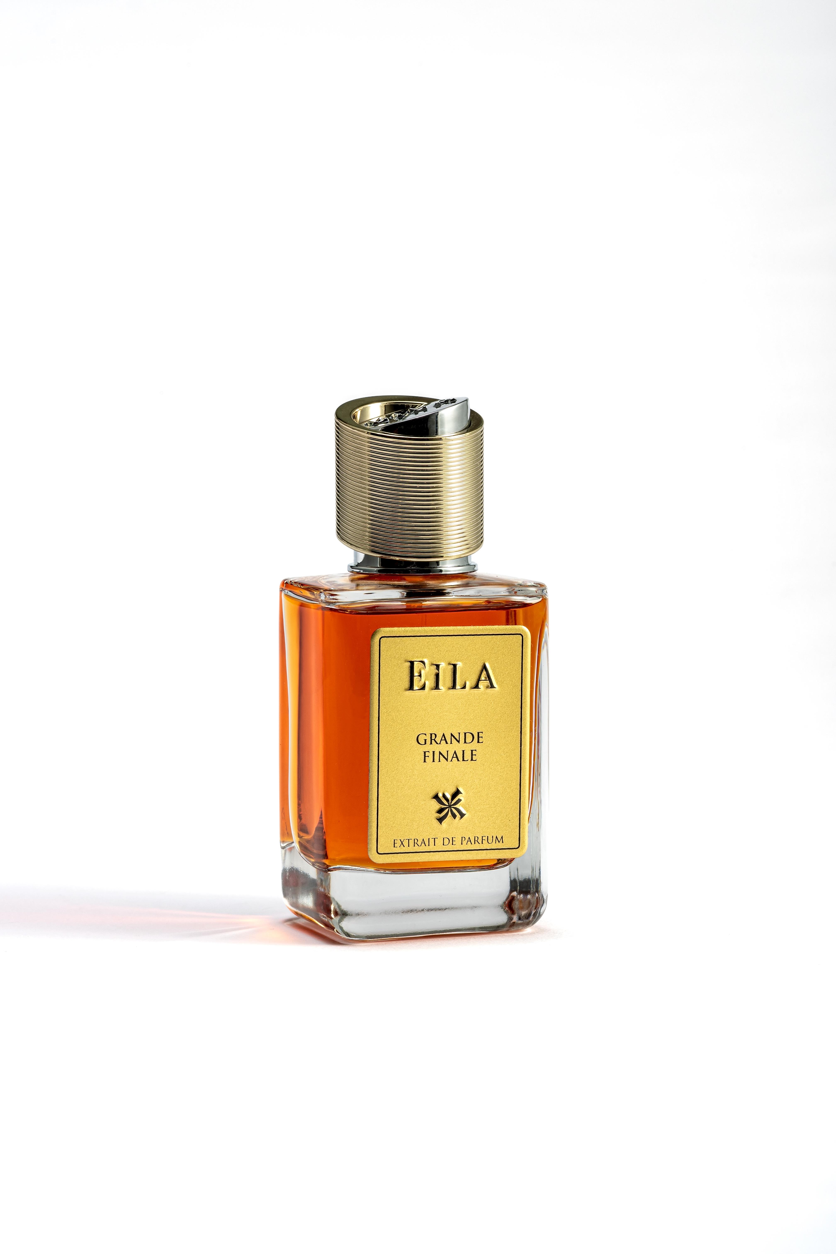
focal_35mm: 105
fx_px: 3657
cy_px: 627
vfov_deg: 19.5
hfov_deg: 13.0
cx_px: 418
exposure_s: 1/160
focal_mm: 105
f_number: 16
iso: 100
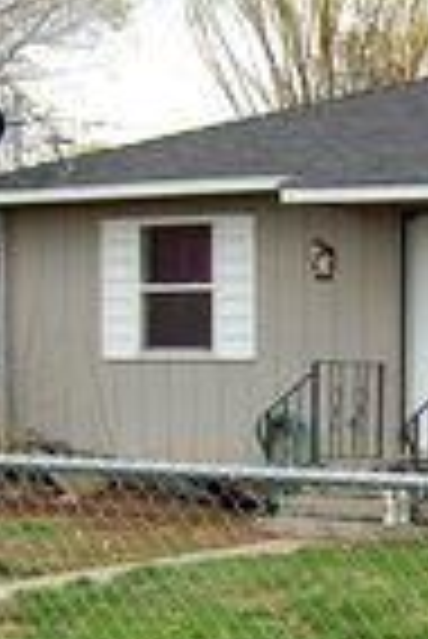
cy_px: 490
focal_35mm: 105
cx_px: 590
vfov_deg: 19.4
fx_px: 1859
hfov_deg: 12.6
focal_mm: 23
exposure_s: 1/160
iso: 200
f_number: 6.3
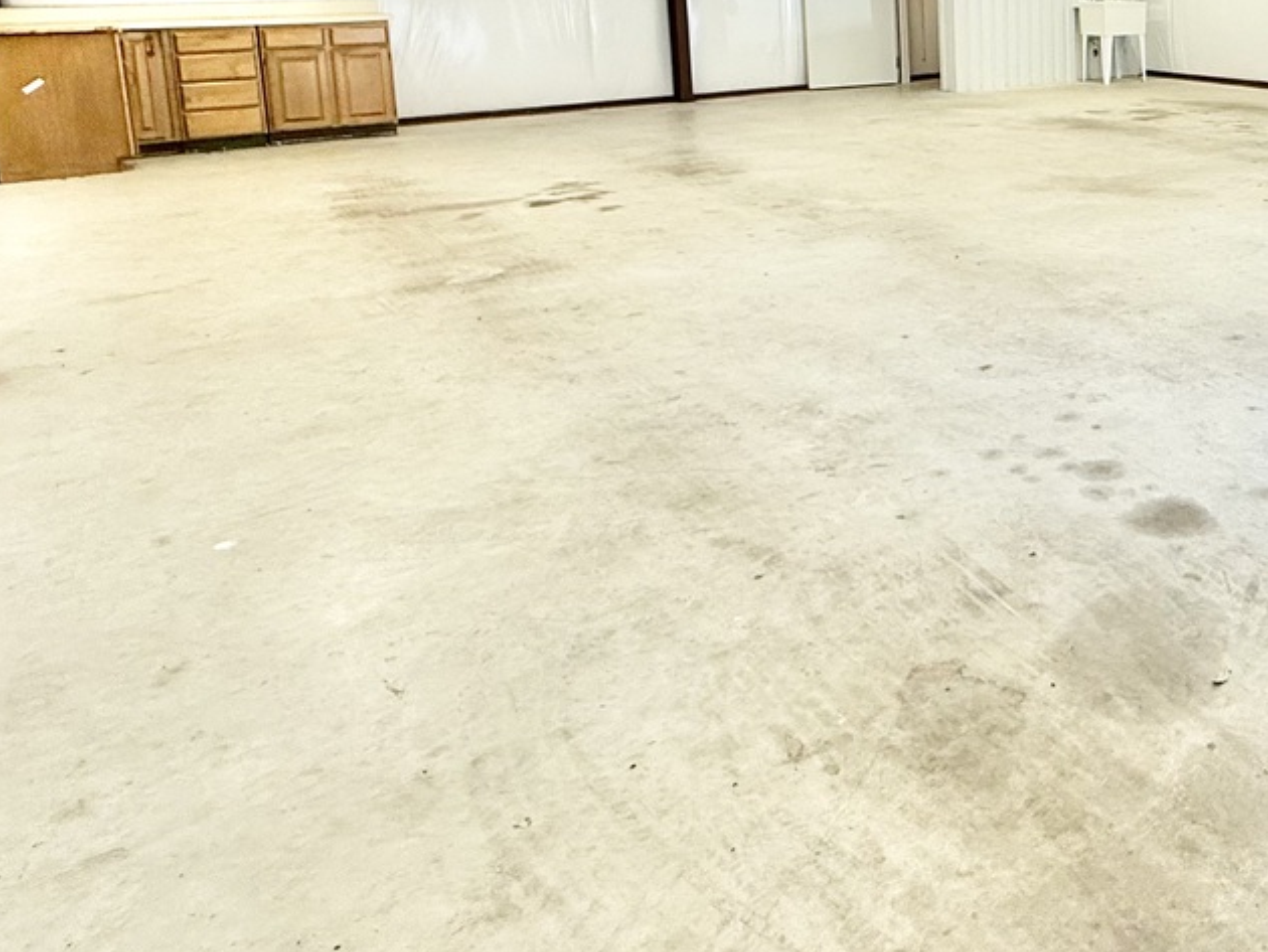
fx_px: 1173
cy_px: 117
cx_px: 1206
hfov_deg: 48.8
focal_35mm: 32
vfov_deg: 41.1
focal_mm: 2.22
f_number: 2.2
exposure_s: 1/129
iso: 125
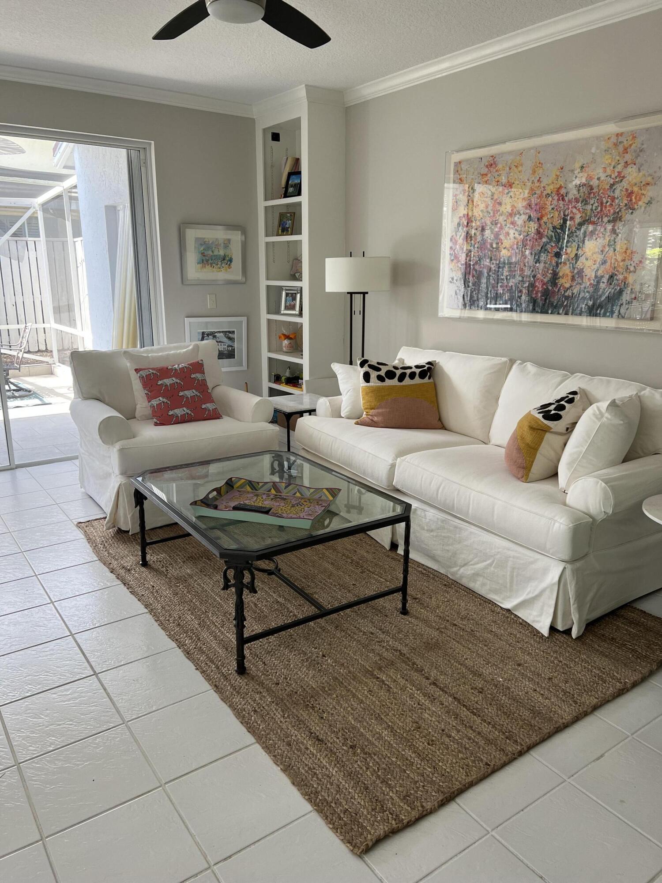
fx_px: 663
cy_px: 442
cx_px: 331
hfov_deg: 53.1
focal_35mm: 26
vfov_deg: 67.3
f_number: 1.5
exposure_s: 1/120
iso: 80
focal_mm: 5.7
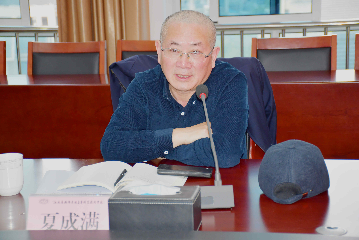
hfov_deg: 22.6
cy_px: 120
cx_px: 180
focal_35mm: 90
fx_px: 897
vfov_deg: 15.2
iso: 400
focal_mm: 60
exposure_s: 1/60
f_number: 5
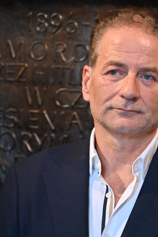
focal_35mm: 291
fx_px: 1916
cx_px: 125
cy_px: 117
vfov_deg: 7.1
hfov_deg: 4.7
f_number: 2.8
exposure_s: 1/200
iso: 3600
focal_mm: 180
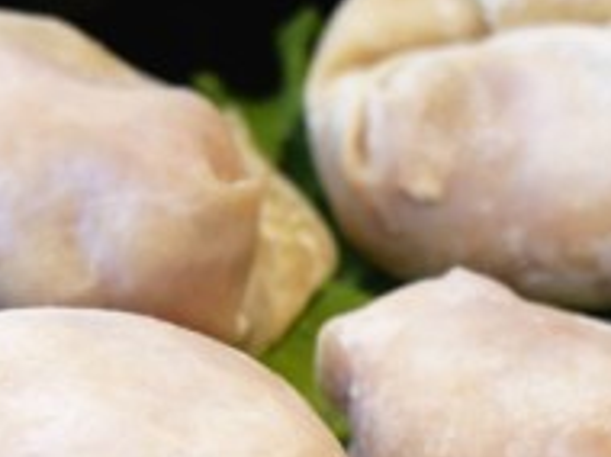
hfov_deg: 10.1
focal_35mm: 194
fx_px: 3420
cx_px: 637
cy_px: 674
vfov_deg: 7.5
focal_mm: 26
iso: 200
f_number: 4.2
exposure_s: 1/40
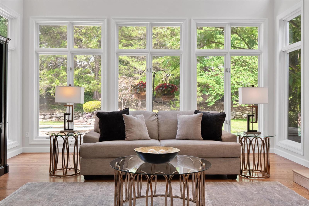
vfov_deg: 36.9
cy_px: 103
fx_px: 309
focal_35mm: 36
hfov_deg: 53.1
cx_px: 154
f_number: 6.3
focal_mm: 18
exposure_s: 1/13
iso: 400
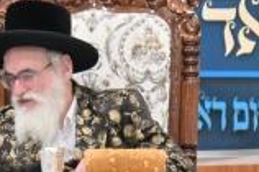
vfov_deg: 1.8
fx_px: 5606
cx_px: 41
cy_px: 84
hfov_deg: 2.6
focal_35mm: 780
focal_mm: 120
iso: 1000
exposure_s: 1/160
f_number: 4
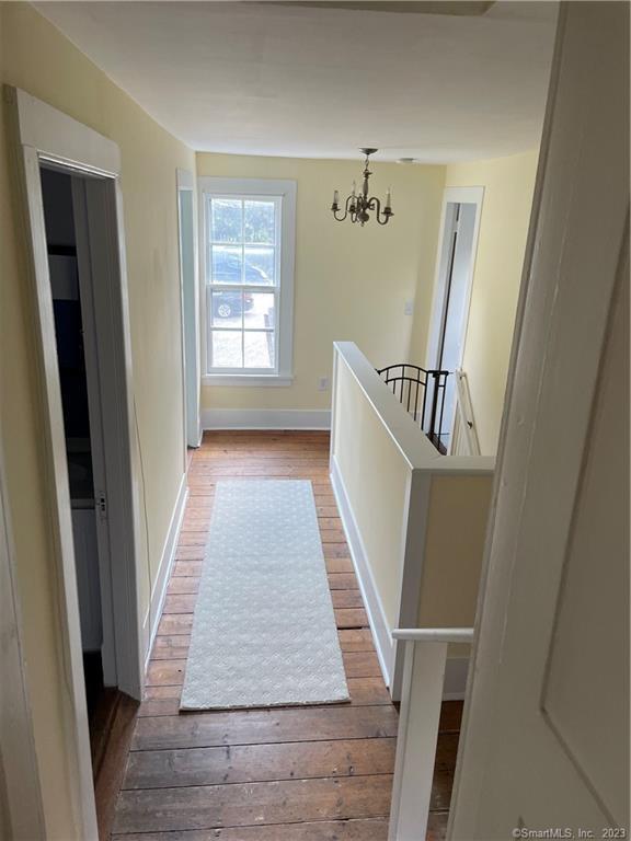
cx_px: 316
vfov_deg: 67.3
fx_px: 632
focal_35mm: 26
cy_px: 420
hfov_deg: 53.1
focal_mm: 4.2
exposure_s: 1/121
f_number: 1.6
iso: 100
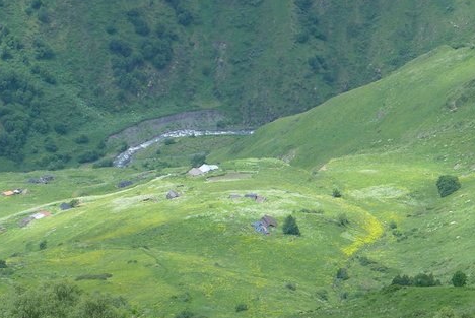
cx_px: 177
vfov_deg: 6.2
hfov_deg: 9.3
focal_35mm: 221
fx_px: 2919
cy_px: 154
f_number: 2.8
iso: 80
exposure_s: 1/1000
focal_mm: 17.7
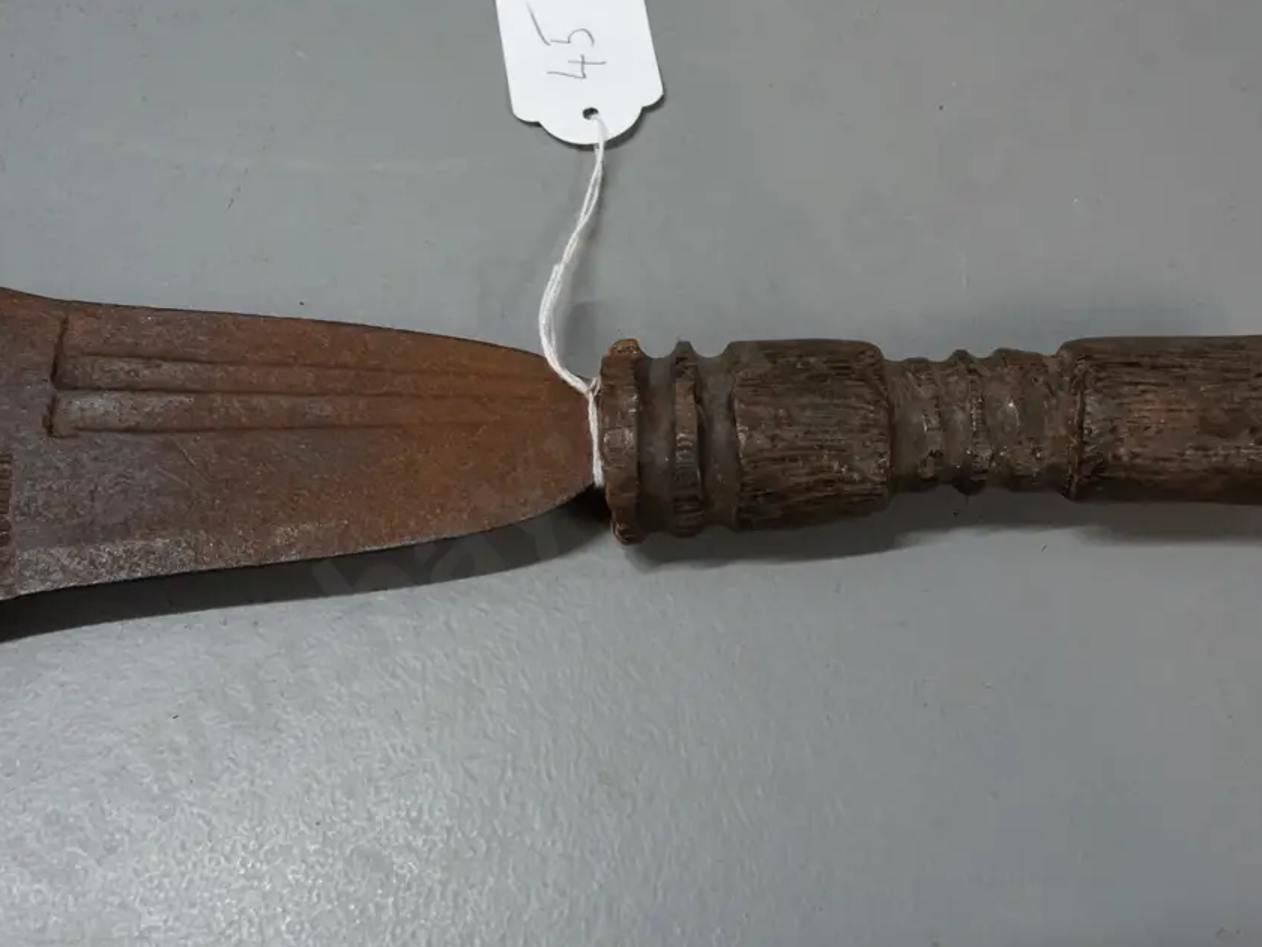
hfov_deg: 47.9
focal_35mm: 39
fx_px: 1422
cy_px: 419
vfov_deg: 36.8
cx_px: 634
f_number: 5.6
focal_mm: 16
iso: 3200
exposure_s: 1/160
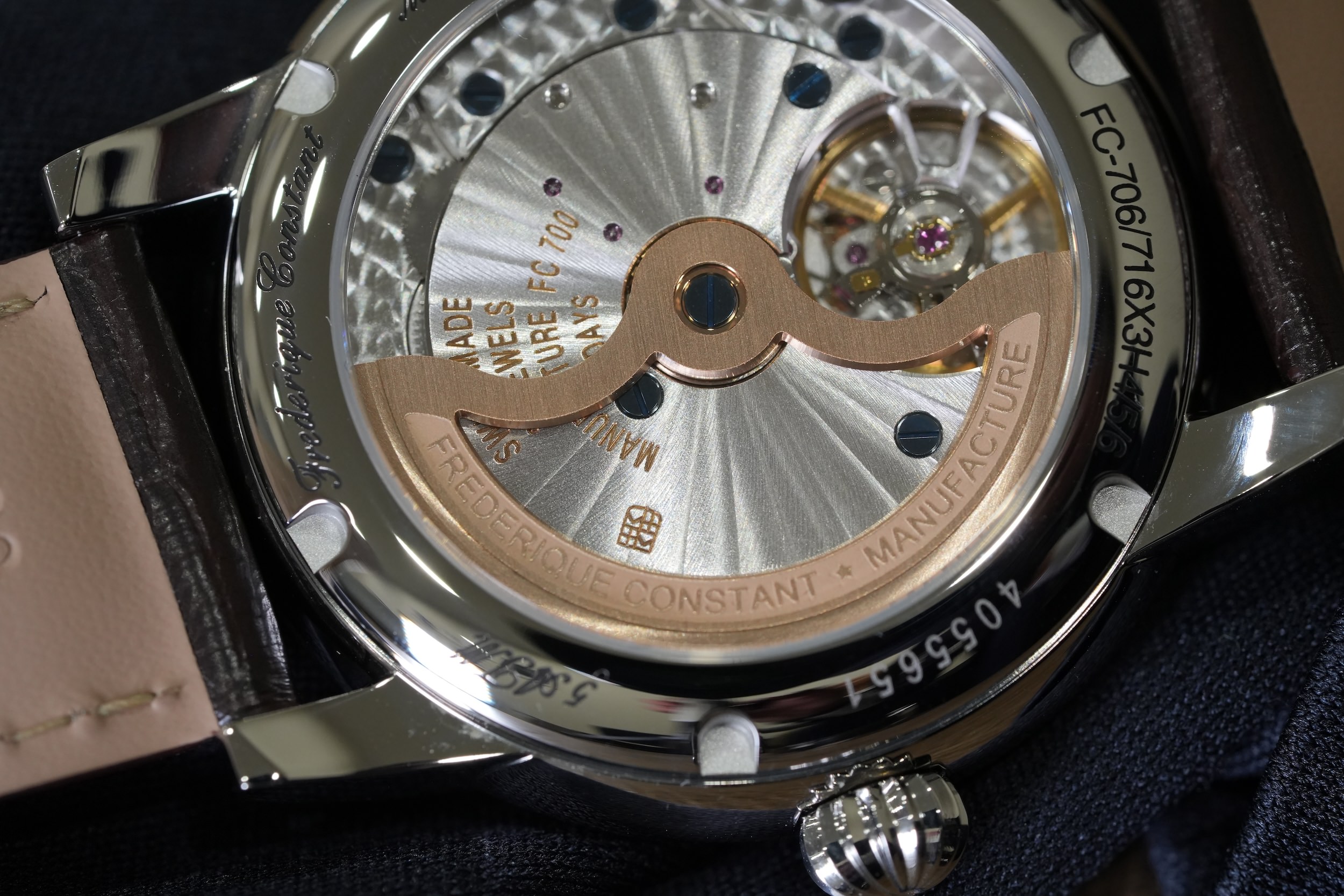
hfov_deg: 22.6
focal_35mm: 90
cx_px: 672
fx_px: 3360
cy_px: 448
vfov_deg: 15.2
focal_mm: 90
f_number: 6.3
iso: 2000
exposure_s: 1/50
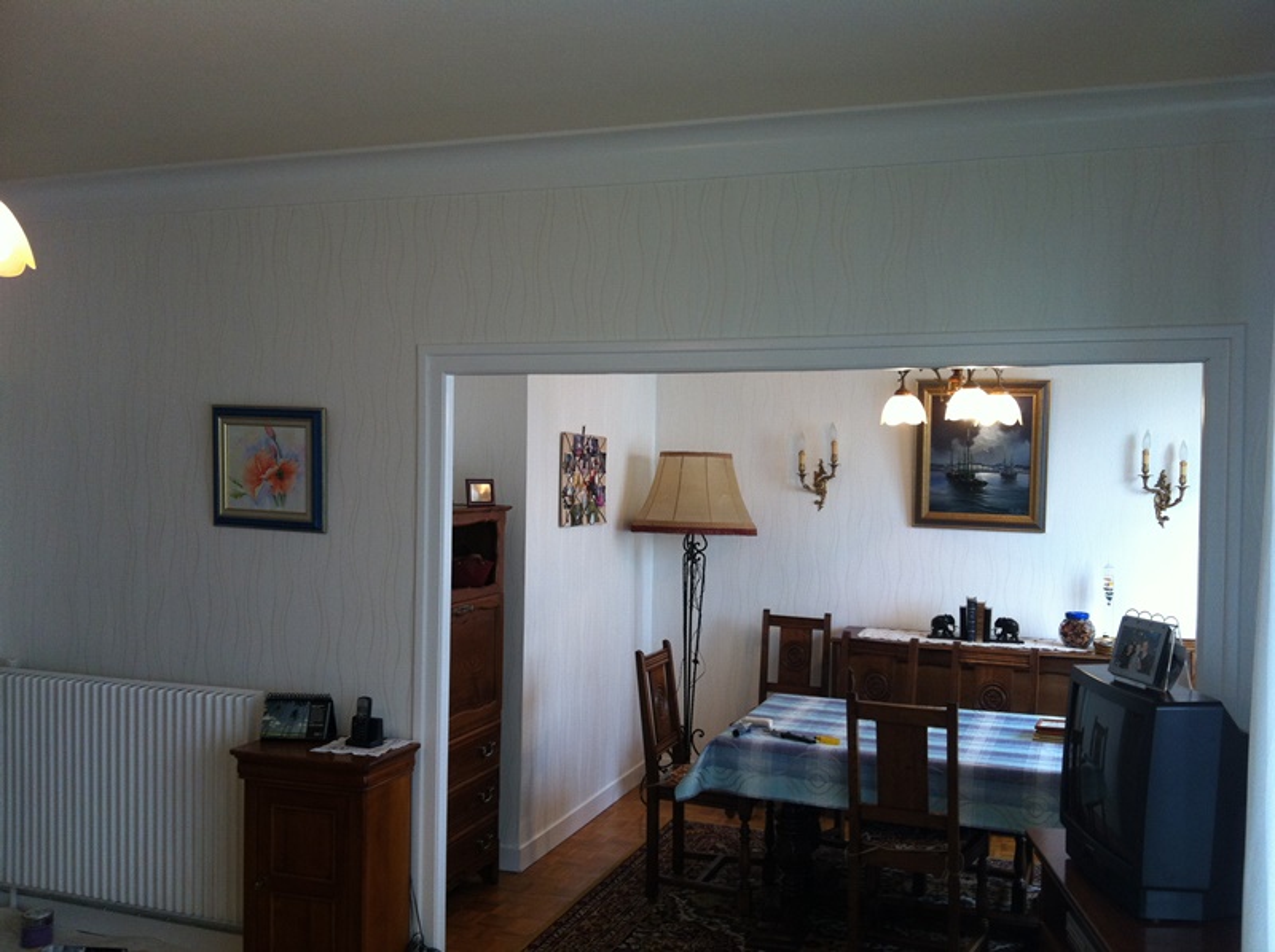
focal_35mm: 35
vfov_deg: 40.6
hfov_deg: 52.7
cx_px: 638
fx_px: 1288
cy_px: 476
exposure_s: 1/17
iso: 80
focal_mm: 3.85
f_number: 2.8
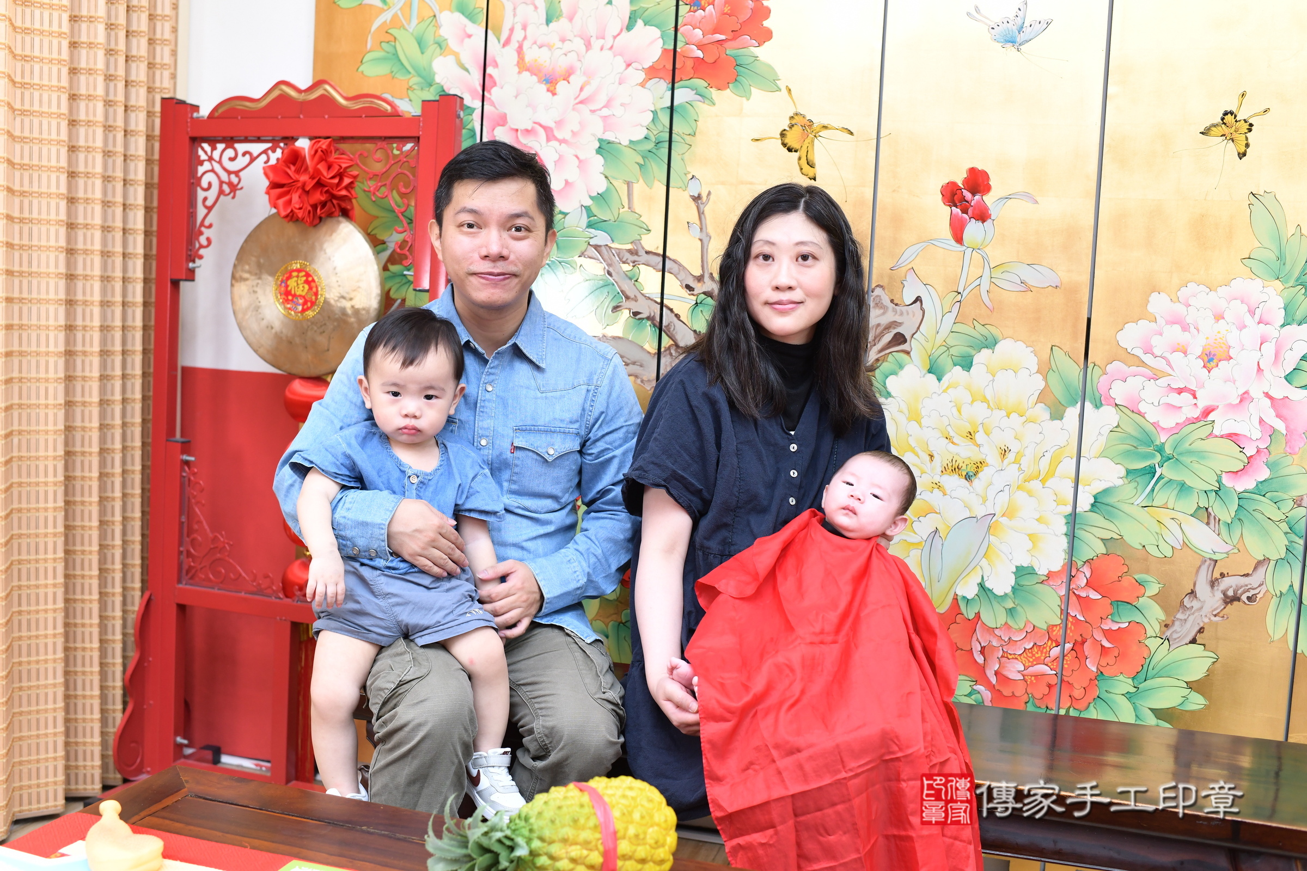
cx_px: 654
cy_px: 436
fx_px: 1271
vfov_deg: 37.9
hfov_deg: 54.4
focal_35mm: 35
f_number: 4.5
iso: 1000
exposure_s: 1/200
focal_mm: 35
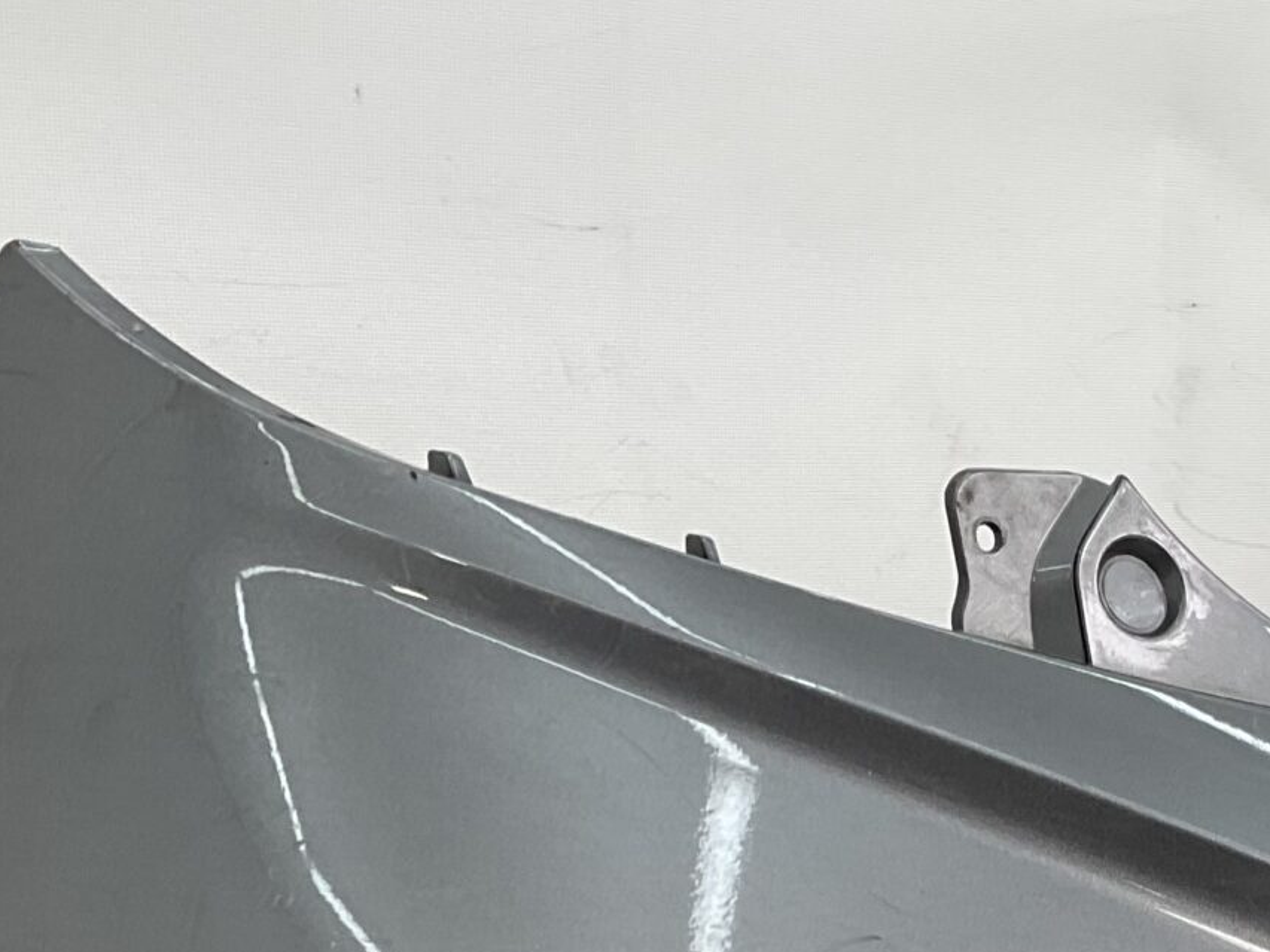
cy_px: 1319
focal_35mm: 87
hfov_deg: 21.7
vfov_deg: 15.9
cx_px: 1248
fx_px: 3192
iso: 16
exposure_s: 1/149
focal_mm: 3
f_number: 1.8
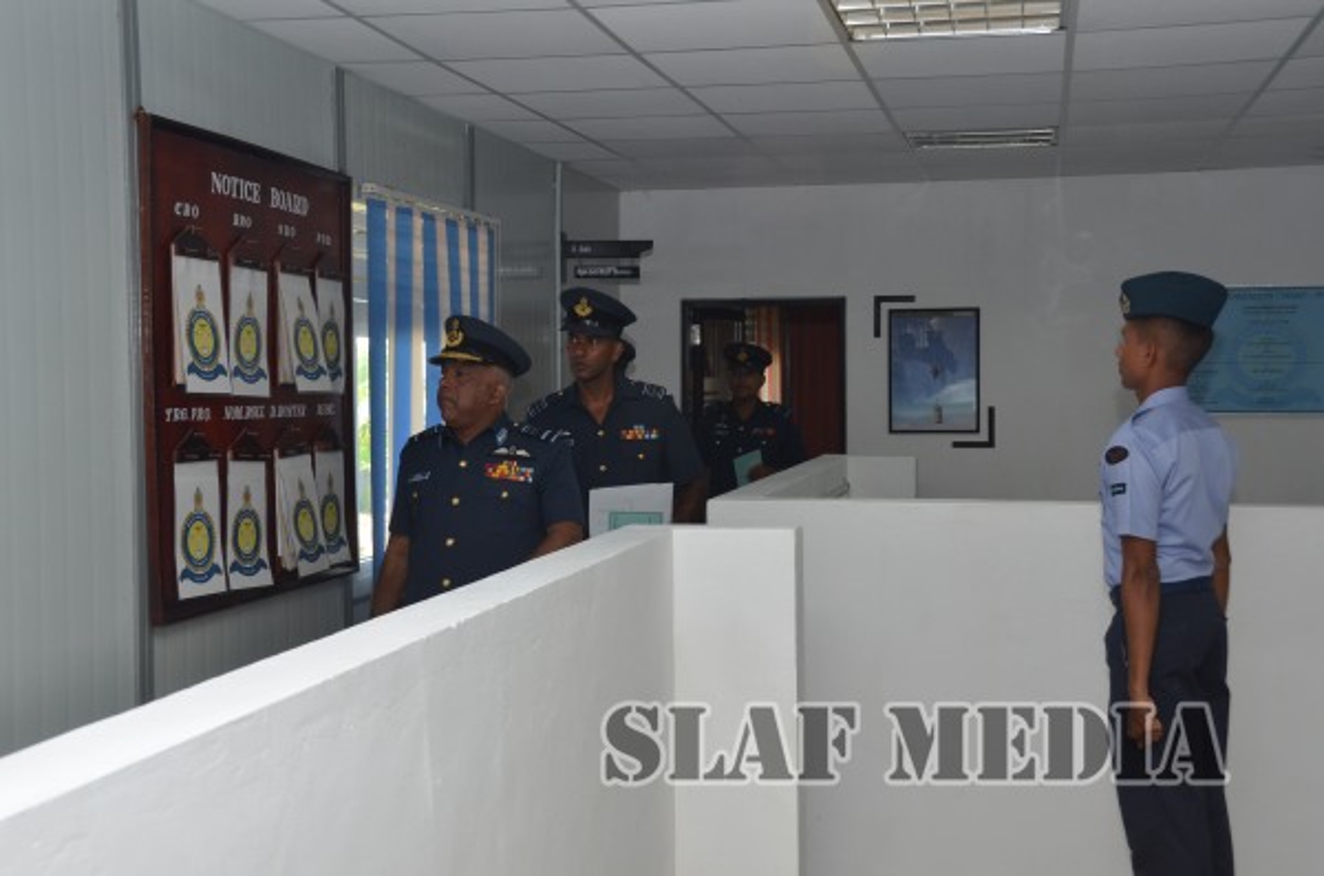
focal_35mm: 46
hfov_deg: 42.4
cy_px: 438
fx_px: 1706
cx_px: 662
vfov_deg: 28.8
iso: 400
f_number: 5.6
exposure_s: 1/125
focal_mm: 31
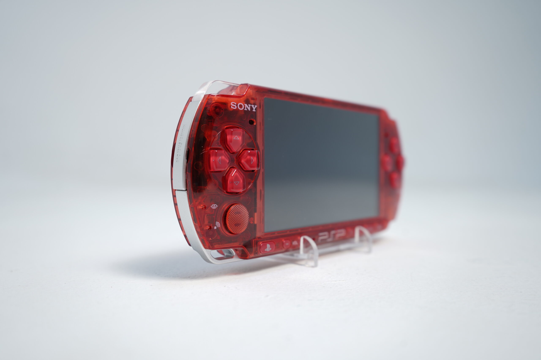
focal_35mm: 33
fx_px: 496
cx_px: 270
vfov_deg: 40.0
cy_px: 180
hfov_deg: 57.2
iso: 64
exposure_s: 1/6
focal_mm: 33
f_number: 5.6
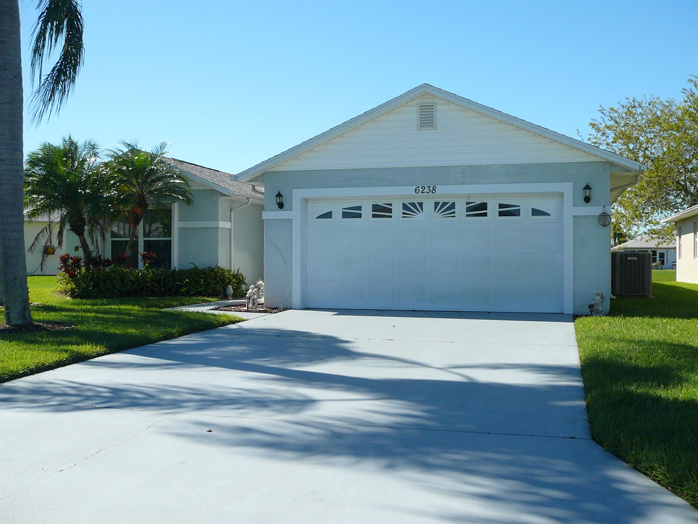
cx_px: 349
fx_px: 706
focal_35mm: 35
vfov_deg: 40.7
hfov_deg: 52.6
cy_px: 262
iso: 80
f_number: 5
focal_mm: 5.2
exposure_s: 1/400
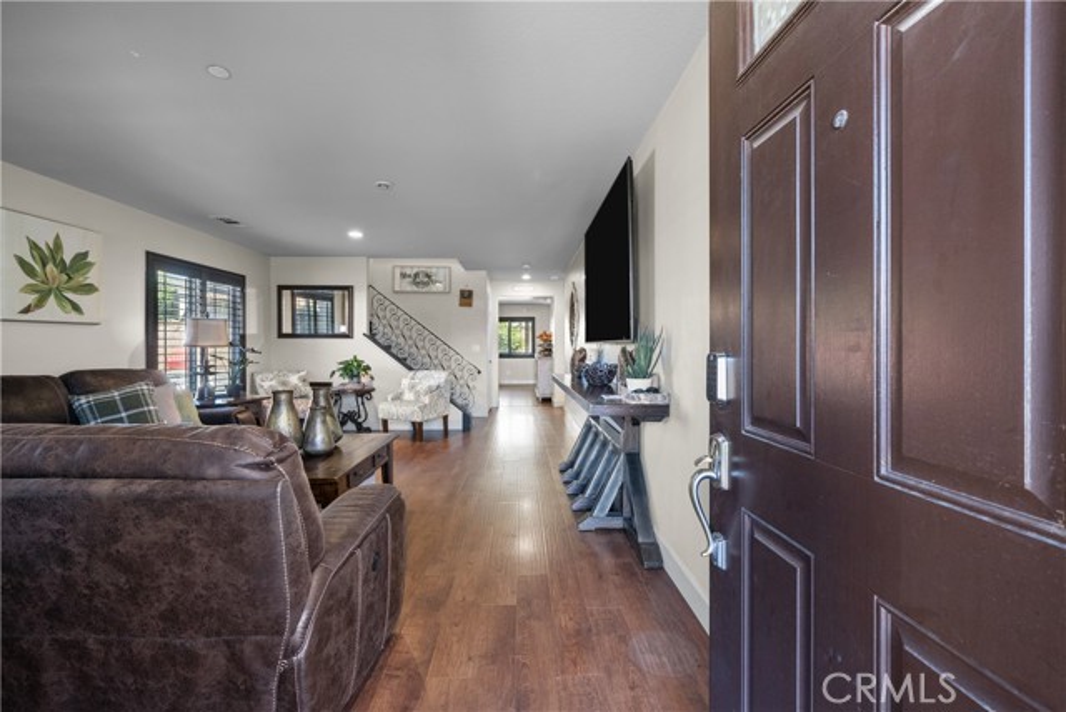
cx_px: 533
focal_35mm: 15
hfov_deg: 100.4
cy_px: 356
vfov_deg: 77.4
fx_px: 444
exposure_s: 1/3
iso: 400
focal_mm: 15
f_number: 9
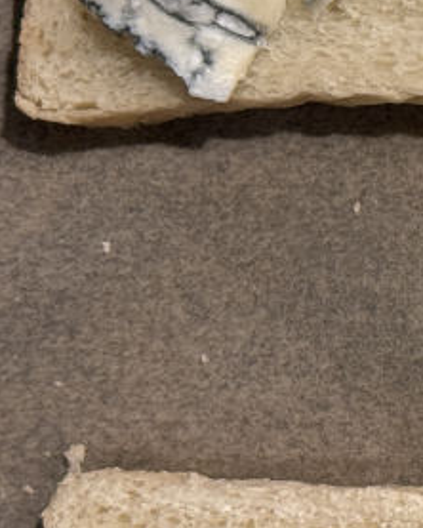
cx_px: 1017
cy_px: 126
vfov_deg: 9.5
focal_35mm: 203
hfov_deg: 7.2
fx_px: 3173
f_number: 1.8
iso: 64
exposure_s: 1/50
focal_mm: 6.8
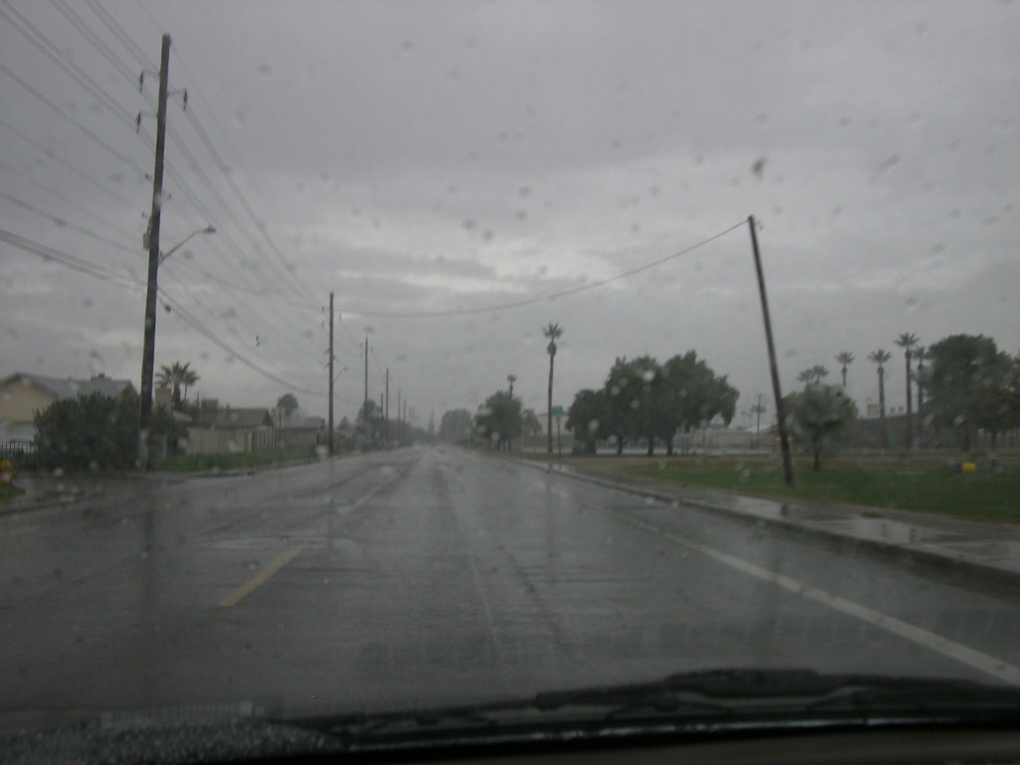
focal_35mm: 38
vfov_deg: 37.7
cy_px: 382
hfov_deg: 49.0
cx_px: 510
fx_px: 1120
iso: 100
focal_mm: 8
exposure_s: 1/115
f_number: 7.6
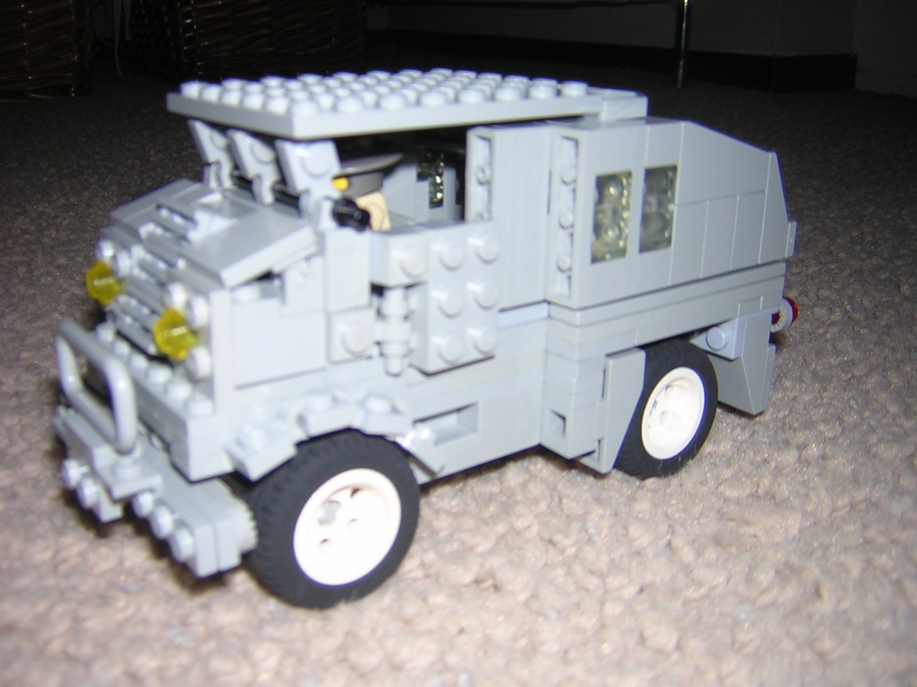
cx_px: 458
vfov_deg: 39.7
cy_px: 344
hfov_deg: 51.4
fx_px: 954
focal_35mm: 36
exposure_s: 1/60.1
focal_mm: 4.7
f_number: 2.6
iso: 100
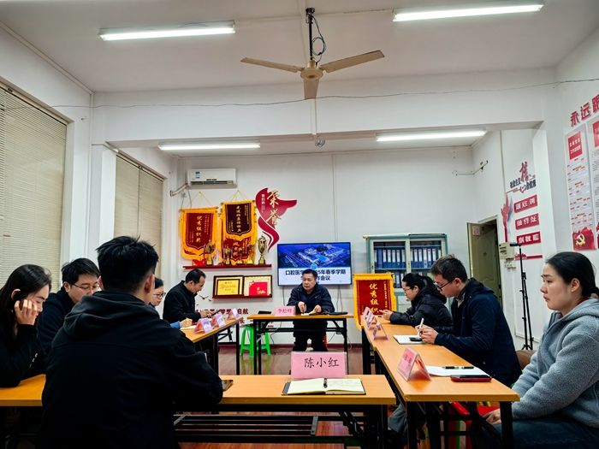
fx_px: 467
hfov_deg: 65.3
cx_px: 300
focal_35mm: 27
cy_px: 224
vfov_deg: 51.4
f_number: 4
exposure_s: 1/50
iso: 320
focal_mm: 6.98
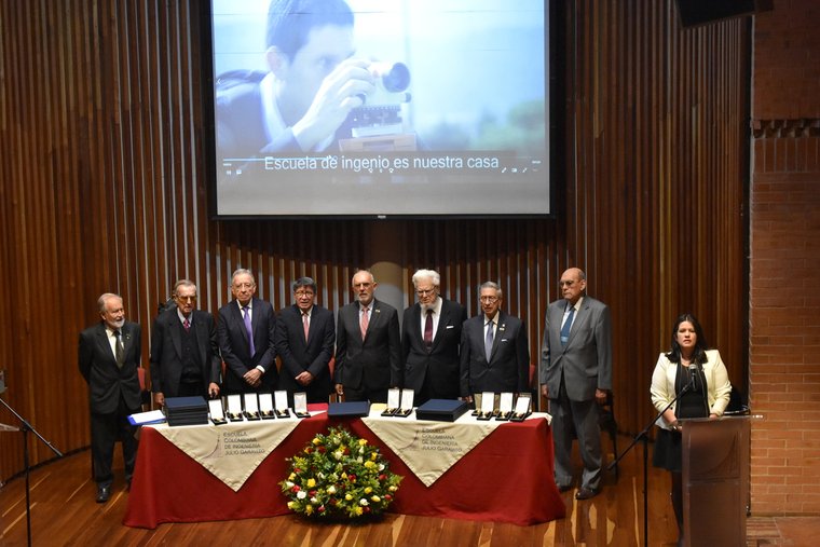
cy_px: 274
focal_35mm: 82
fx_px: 1879
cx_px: 410
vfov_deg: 16.6
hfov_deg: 24.6
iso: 5000
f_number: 5.6
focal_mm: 55
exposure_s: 1/60
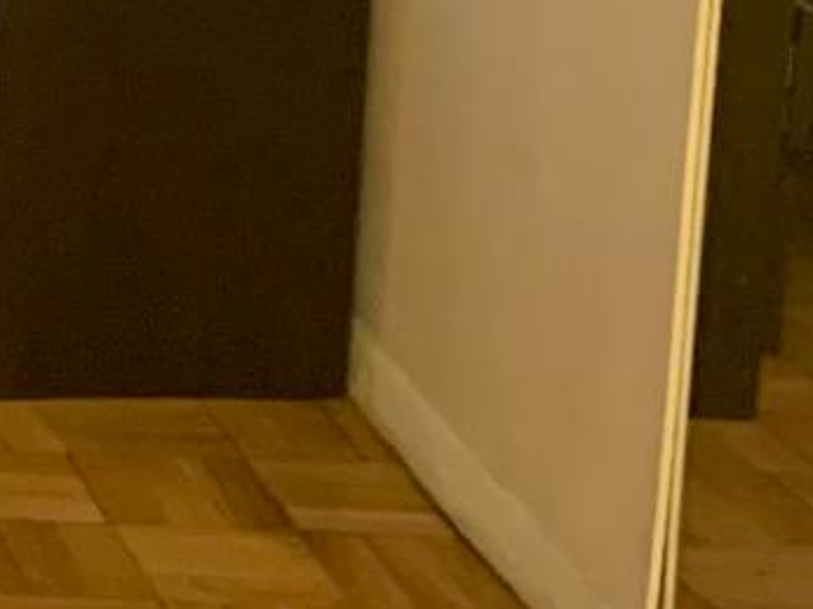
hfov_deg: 10.6
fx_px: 3614
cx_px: -1288
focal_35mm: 154
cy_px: -308
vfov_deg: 9.4
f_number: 1.8
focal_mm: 4.25
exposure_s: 1/40
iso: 400
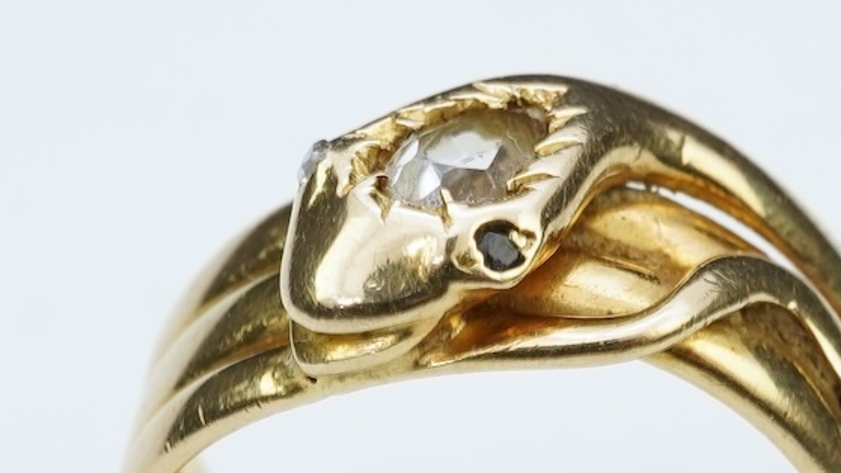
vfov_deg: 9.5
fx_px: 2832
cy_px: 470
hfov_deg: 16.9
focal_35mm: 127
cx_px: 471
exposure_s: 1/20
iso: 400
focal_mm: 30
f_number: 18
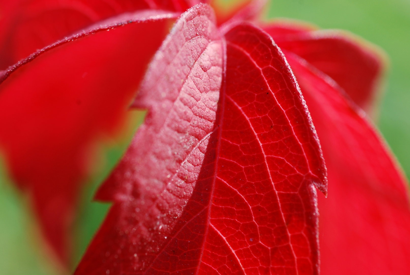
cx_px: 205
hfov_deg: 22.6
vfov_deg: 15.2
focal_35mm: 90
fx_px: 1026
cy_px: 138
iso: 100
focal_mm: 60
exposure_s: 1/125
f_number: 10
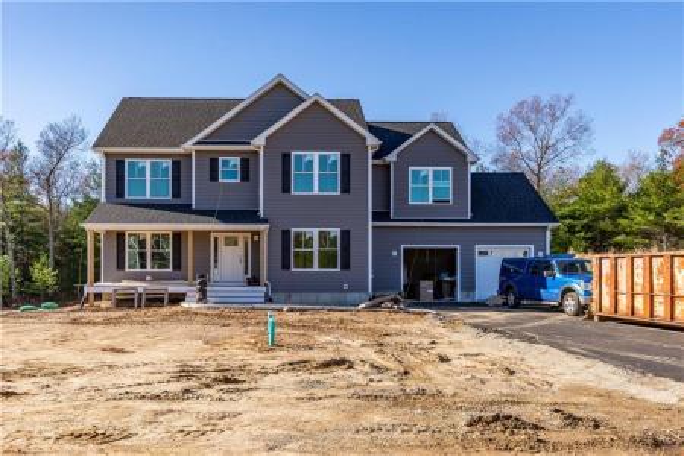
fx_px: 532
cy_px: 228
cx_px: 342
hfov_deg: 65.5
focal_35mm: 28
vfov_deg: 46.4
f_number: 9
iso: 100
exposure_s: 1/100
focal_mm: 28
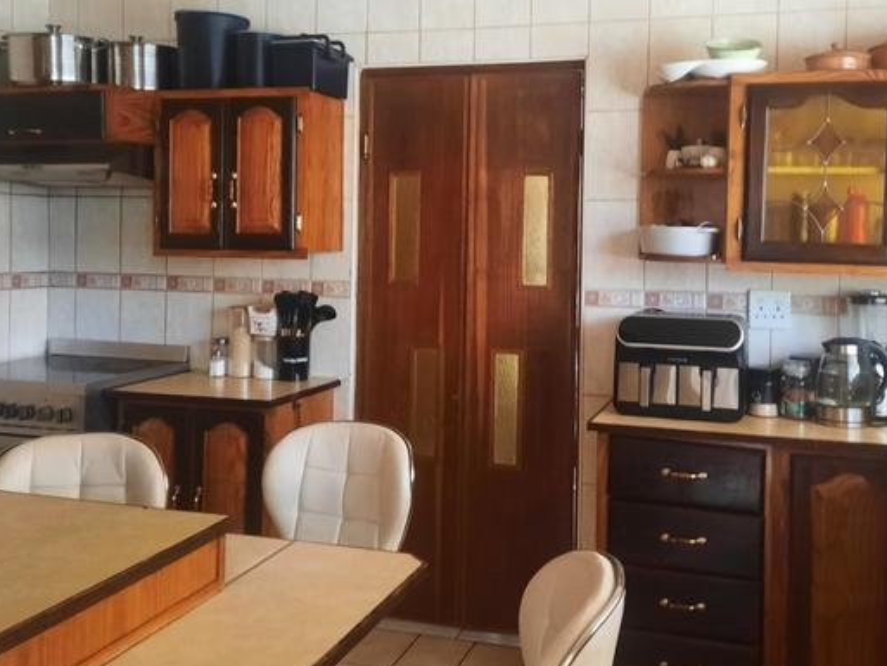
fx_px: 1000
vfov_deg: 36.7
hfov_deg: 47.8
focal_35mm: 39
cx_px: 460
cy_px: 256
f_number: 2
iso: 320
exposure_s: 1/40
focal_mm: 4.6
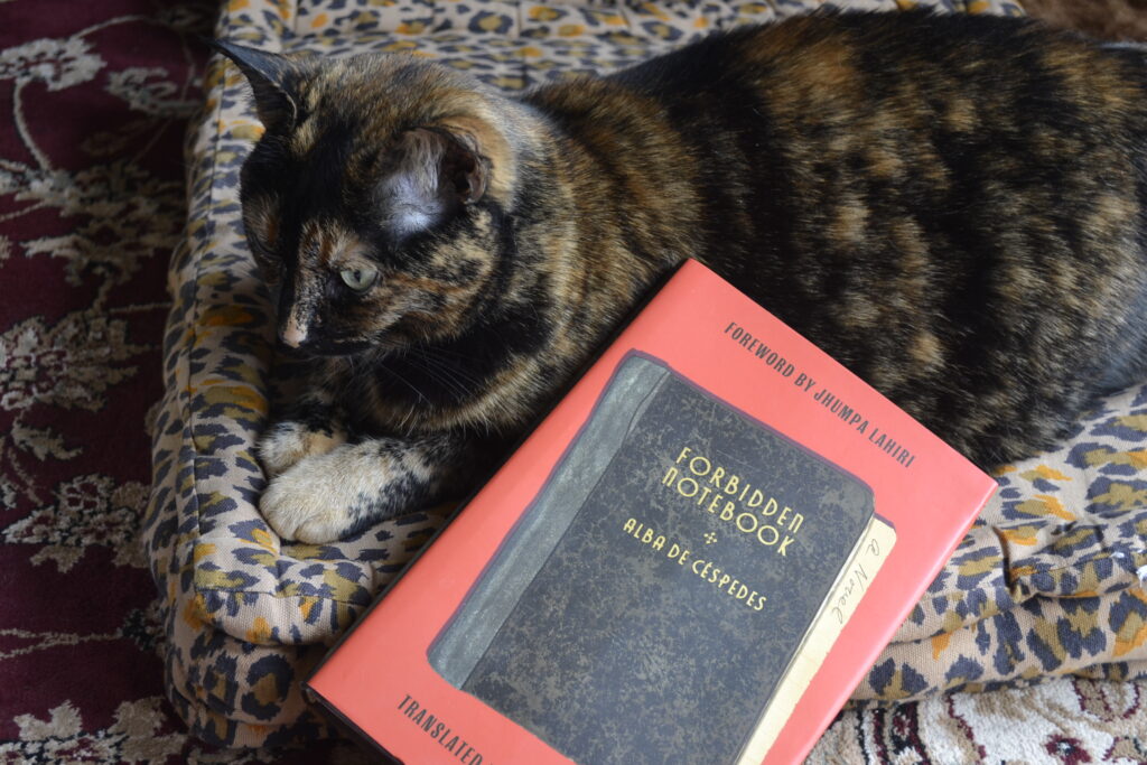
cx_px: 574
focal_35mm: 51
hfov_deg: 38.9
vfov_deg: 26.5
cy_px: 382
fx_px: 1625
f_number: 5
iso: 400
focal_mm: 34
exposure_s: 1/10
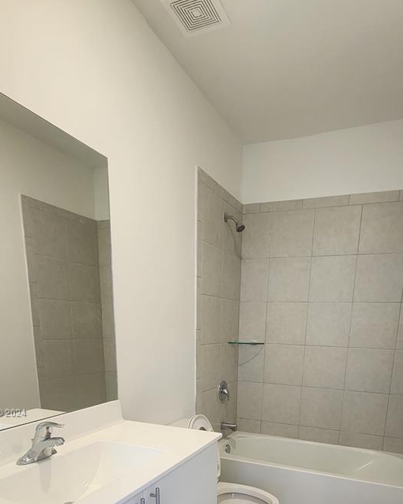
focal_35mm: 23
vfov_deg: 65.1
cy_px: 413
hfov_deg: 60.7
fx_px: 343
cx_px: 229
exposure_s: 1/60
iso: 250
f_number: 2.2
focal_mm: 2.2
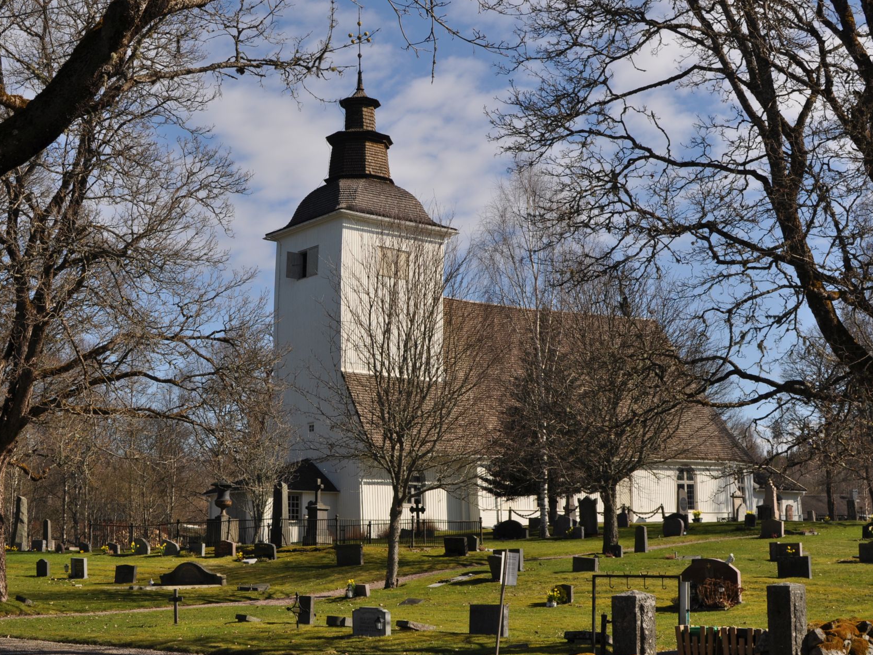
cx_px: 409
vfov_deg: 25.4
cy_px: 328
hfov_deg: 33.5
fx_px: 1452
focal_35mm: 58
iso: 200
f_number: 9
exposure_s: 1/320
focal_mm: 35
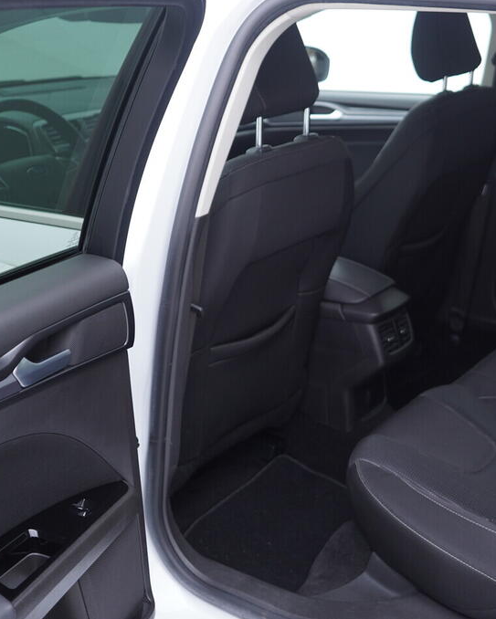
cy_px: 309
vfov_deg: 36.6
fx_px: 935
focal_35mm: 51
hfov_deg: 29.7
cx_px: 281
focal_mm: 24
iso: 160
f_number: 2.8
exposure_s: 1/40
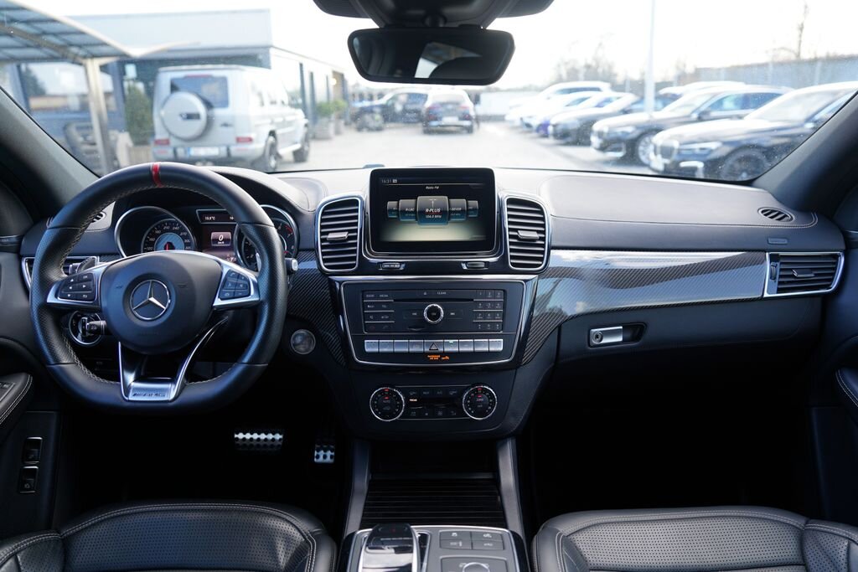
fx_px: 572
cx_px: 429
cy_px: 286
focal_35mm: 24
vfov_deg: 53.1
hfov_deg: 73.7
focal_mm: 24
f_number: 3.2
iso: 100
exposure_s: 1/40
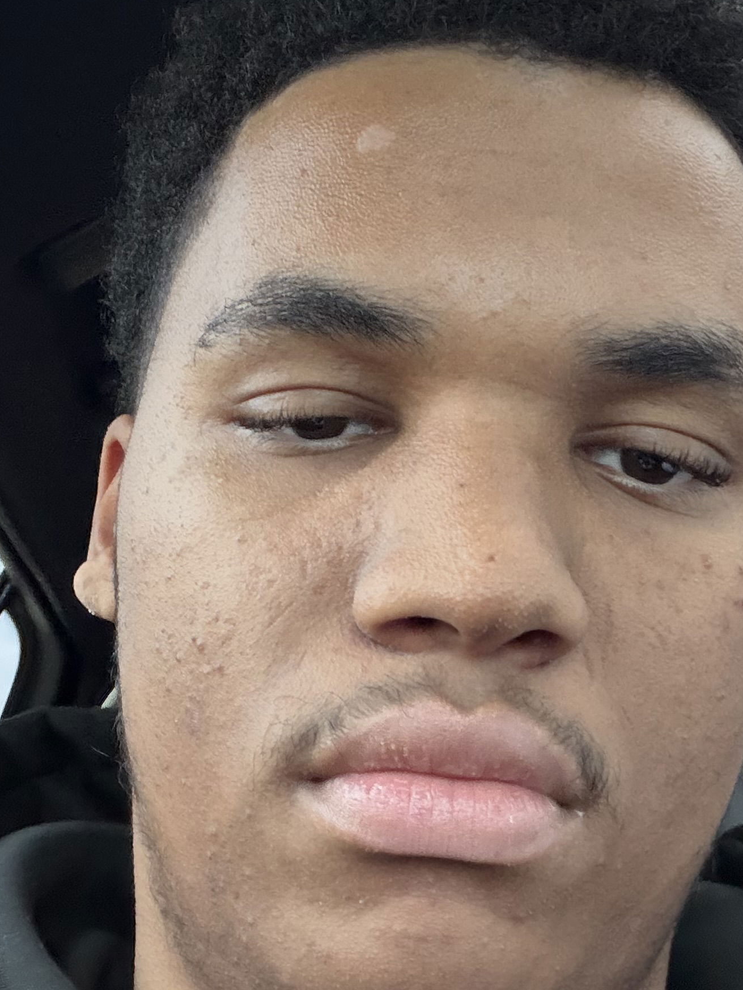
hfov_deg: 27.5
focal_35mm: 53
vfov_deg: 35.9
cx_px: 316
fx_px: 1517
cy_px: 351
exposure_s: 1/30
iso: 400
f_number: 1.9
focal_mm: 2.71
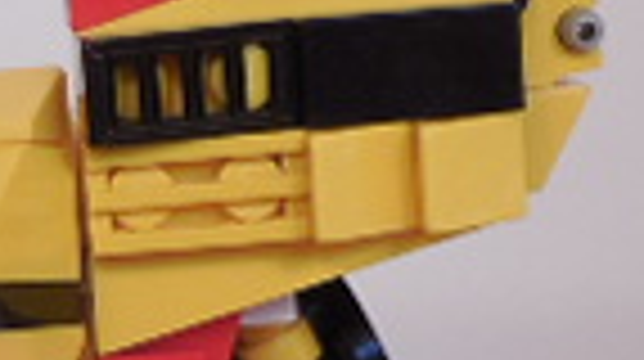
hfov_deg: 9.4
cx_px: -243
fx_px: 3837
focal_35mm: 225
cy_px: 450
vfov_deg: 5.3
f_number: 3.8
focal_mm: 8.2
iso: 200
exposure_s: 1/80
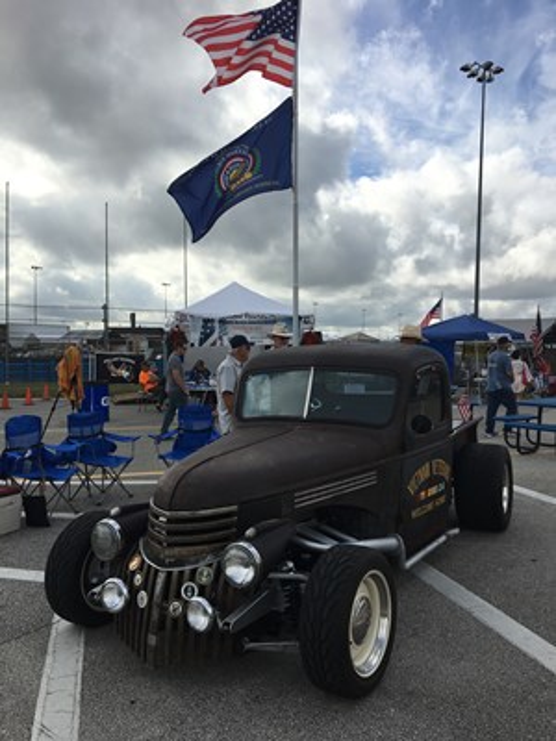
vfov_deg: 61.7
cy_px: 370
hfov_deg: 48.2
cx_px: 278
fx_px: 621
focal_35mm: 29
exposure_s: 1/2653
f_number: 2.2
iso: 25
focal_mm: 4.15
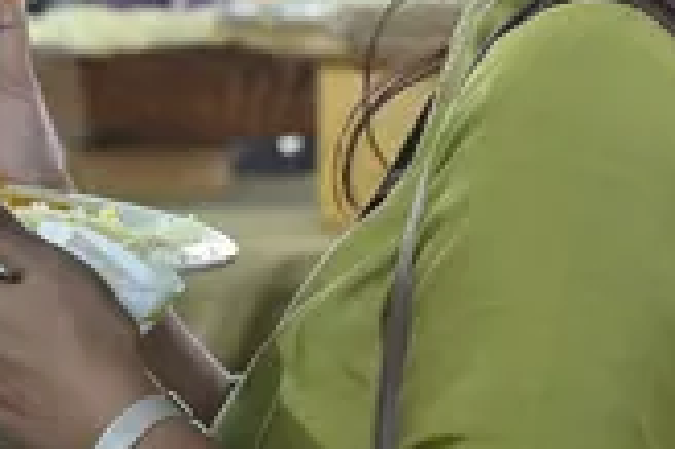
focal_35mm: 273
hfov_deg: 7.5
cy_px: 311
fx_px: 5114
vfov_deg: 5.0
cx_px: -222
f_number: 3.2
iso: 500
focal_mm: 35
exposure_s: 1/125
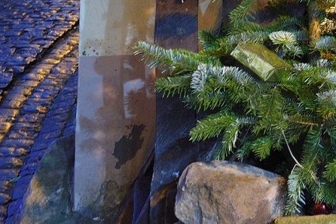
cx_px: 533
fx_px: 970
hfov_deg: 17.3
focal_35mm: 104
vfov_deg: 12.9
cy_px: -26
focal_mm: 29
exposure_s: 1/5
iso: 1600
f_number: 5
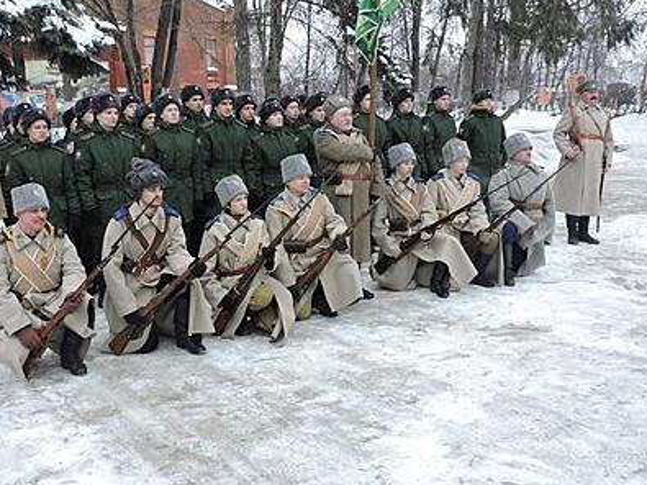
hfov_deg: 47.7
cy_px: 224
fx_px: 729
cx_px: 278
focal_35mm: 39
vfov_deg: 36.8
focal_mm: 5.9
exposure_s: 1/160
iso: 100
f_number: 3.2
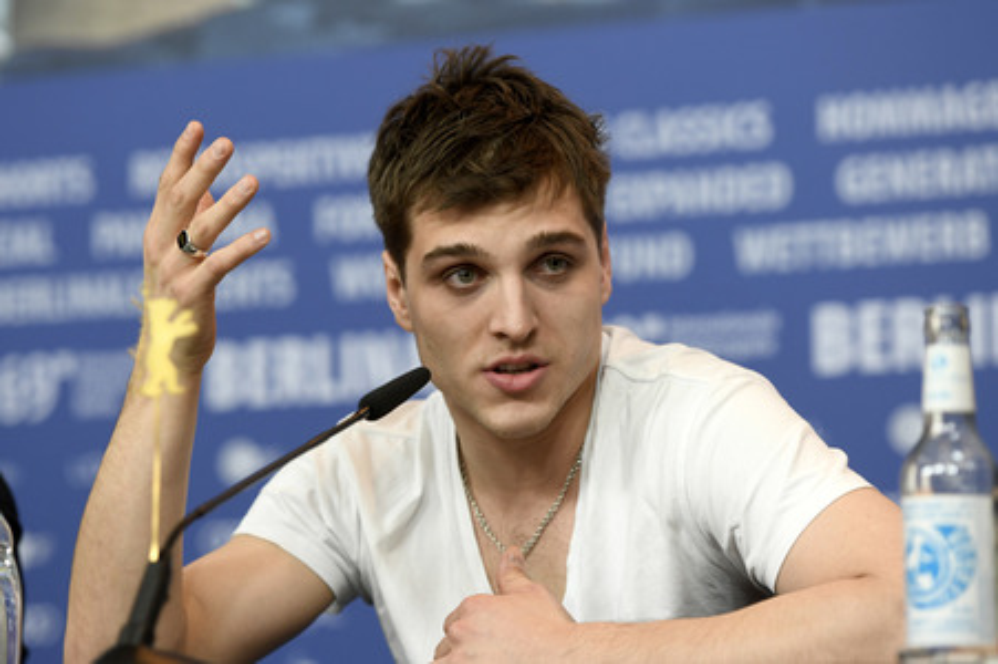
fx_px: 4155
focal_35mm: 150
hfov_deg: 13.7
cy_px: 332
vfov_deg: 9.1
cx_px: 499
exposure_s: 1/250
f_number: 3.5
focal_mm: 150
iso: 1000
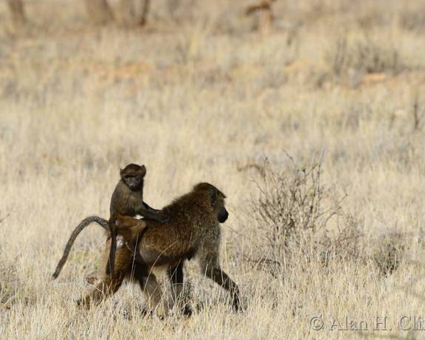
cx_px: 224
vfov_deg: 2.3
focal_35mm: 683
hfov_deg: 2.8
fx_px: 8592
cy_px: 170
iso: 200
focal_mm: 400
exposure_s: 1/500
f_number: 9
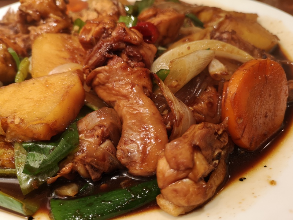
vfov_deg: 51.4
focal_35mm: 27
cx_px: 146
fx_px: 229
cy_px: 110
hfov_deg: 65.3
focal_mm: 3.95
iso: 160
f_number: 1.8
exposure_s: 1/30
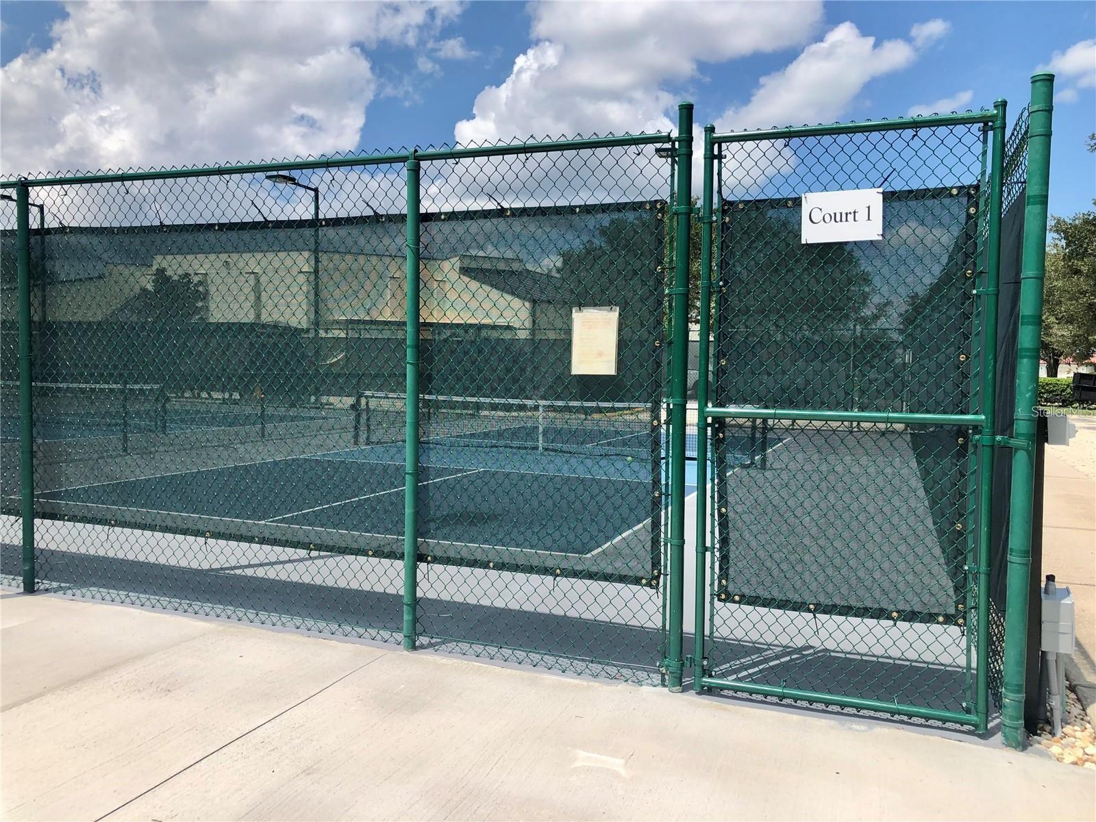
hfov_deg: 63.4
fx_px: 887
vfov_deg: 49.7
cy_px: 411
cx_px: 548
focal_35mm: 28
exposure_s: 1/2857
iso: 20
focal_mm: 3.99
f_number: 1.8
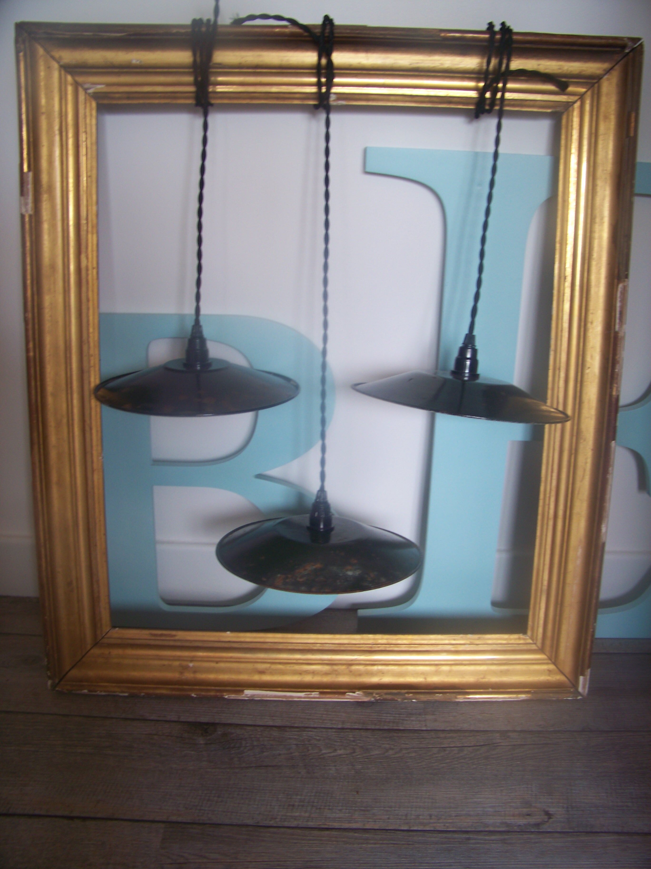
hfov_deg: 42.9
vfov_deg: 55.4
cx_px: 326
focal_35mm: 33
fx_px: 827
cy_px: 434
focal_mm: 5.85
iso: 64
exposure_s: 1/5
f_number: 2.8
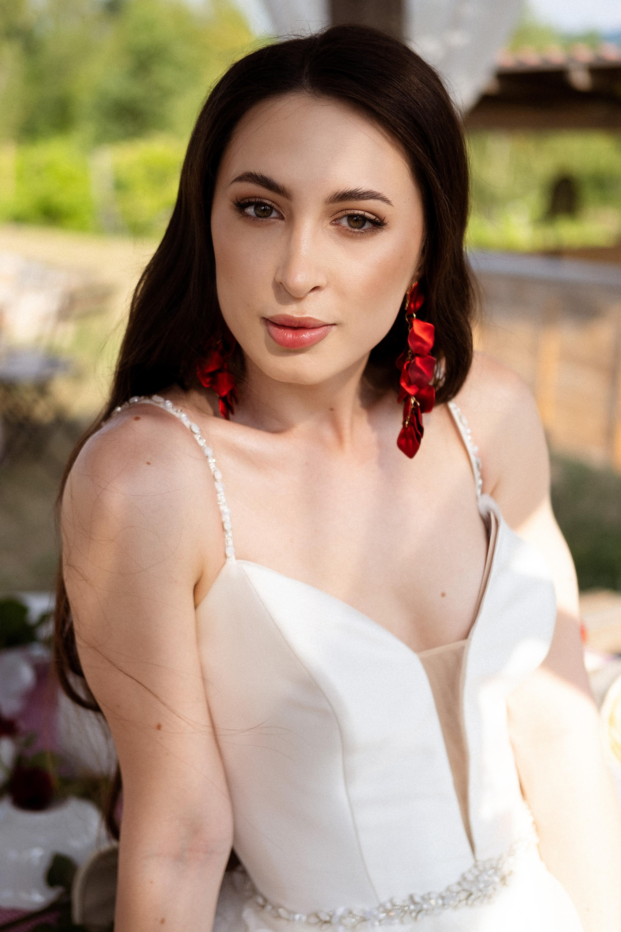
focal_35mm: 53
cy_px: 466
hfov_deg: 25.5
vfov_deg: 37.5
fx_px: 1371
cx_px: 310
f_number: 2
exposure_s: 1/2500
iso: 160
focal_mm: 35
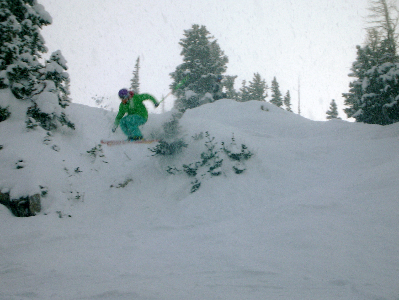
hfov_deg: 18.7
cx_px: 200
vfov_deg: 14.1
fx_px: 1210
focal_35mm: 105
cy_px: 150
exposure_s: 1/60.6
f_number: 15.1
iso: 50
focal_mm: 17.4
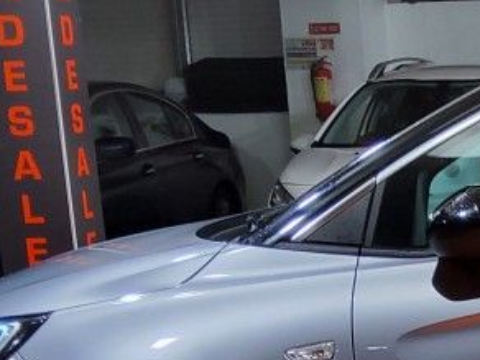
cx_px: 697
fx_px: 1484
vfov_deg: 13.5
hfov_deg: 16.8
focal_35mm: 107
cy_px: 424
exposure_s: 1/50
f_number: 2
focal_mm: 3.08
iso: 160
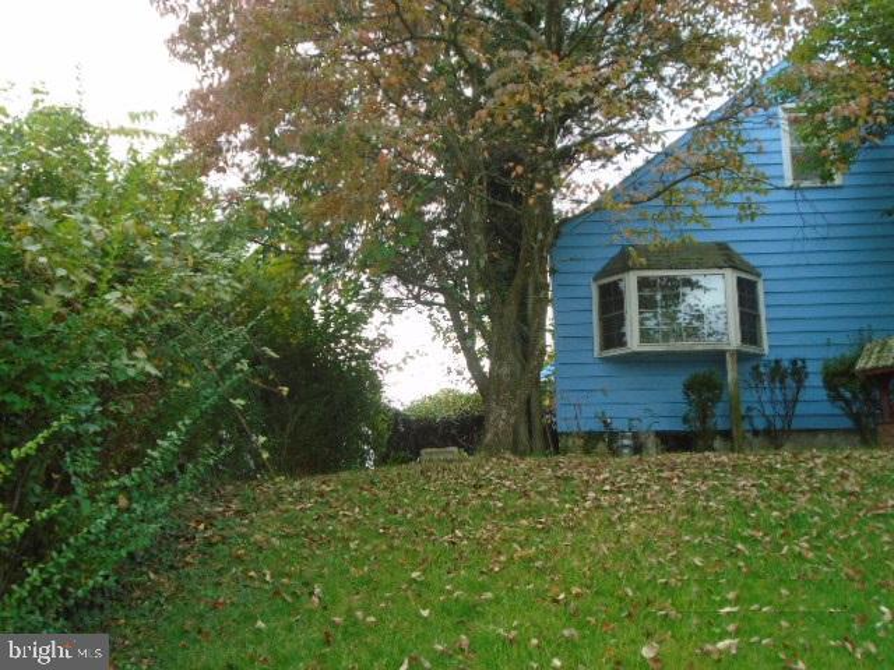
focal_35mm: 36
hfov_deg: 51.4
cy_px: 335
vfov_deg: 39.7
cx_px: 447
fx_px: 930
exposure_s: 1/250
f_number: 3.8
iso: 250
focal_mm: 6.4
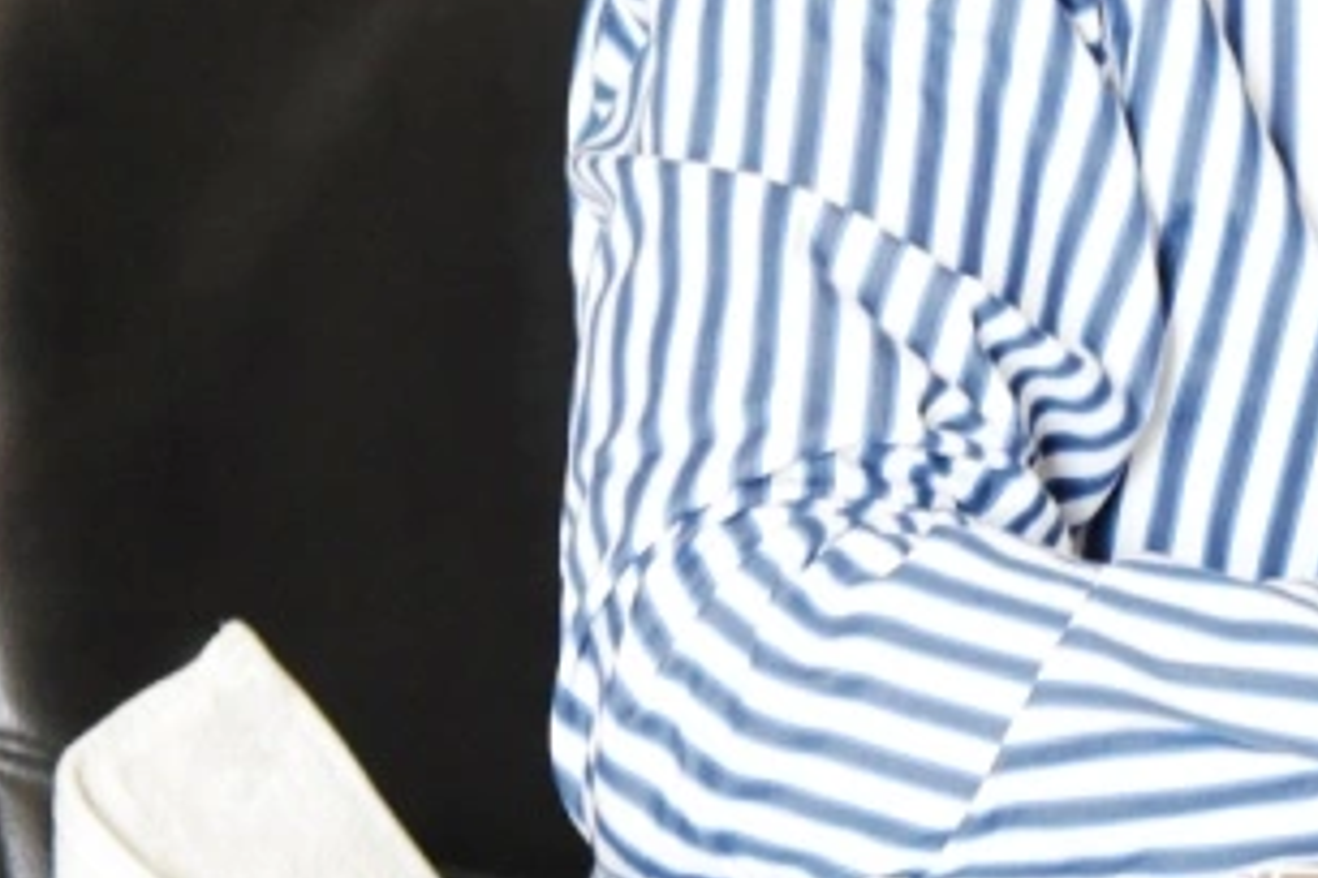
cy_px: -121
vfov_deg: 5.5
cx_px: 1598
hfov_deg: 8.1
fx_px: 9189
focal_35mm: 251
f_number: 5
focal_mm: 75
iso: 2500
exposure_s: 1/50
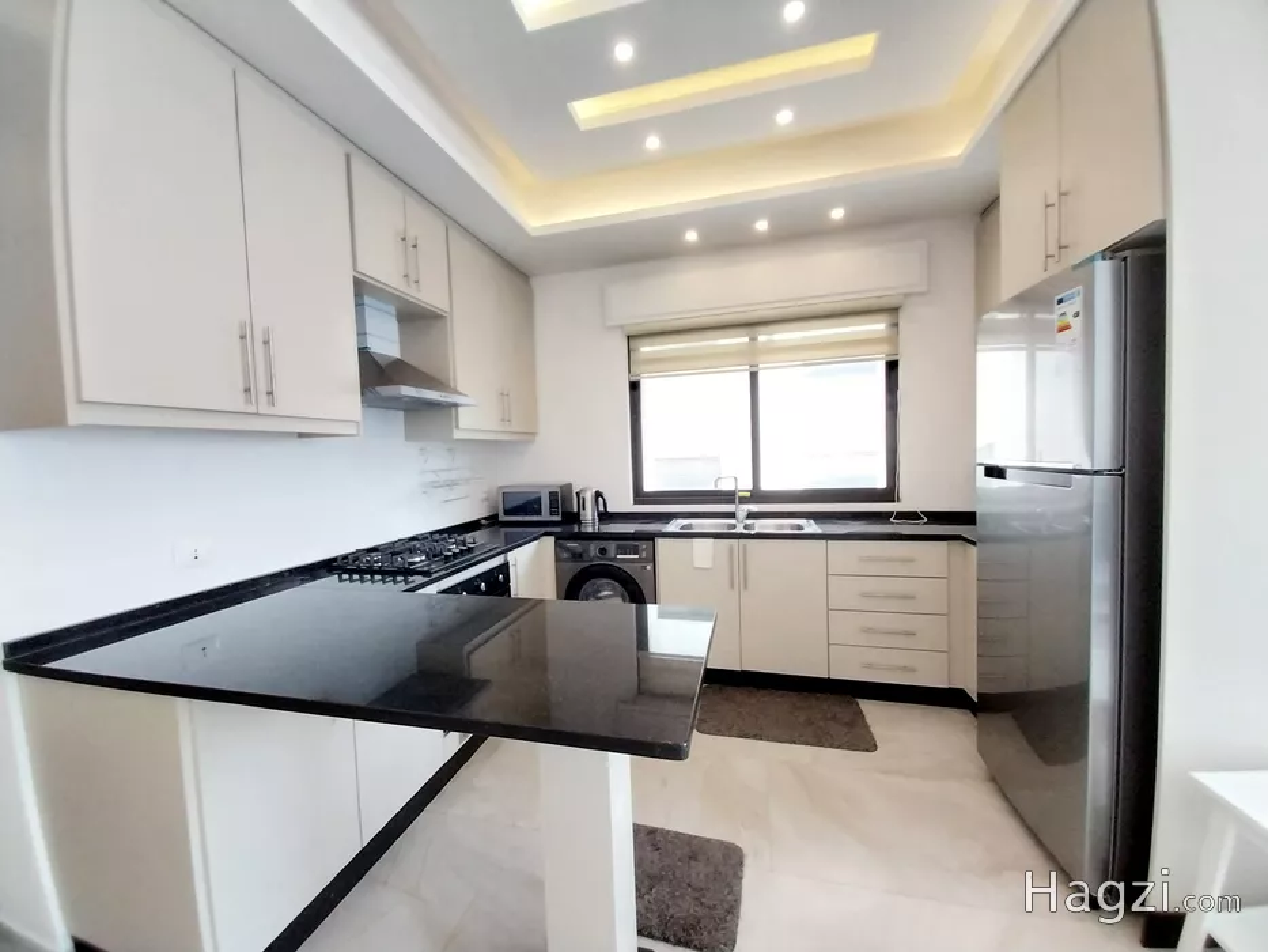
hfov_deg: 106.2
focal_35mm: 13
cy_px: 476
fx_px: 476
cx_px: 634
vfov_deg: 89.9
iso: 160
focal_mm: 1.3
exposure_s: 1/33
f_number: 2.2
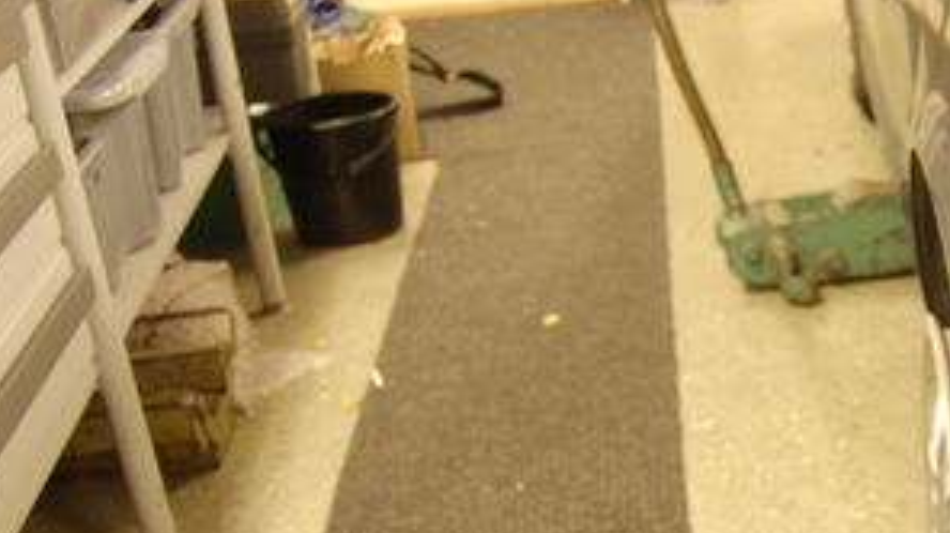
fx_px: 1712
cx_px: 956
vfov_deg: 17.5
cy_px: 469
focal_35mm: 68
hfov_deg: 29.0
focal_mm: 20
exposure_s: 1/3
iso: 200
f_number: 4.5
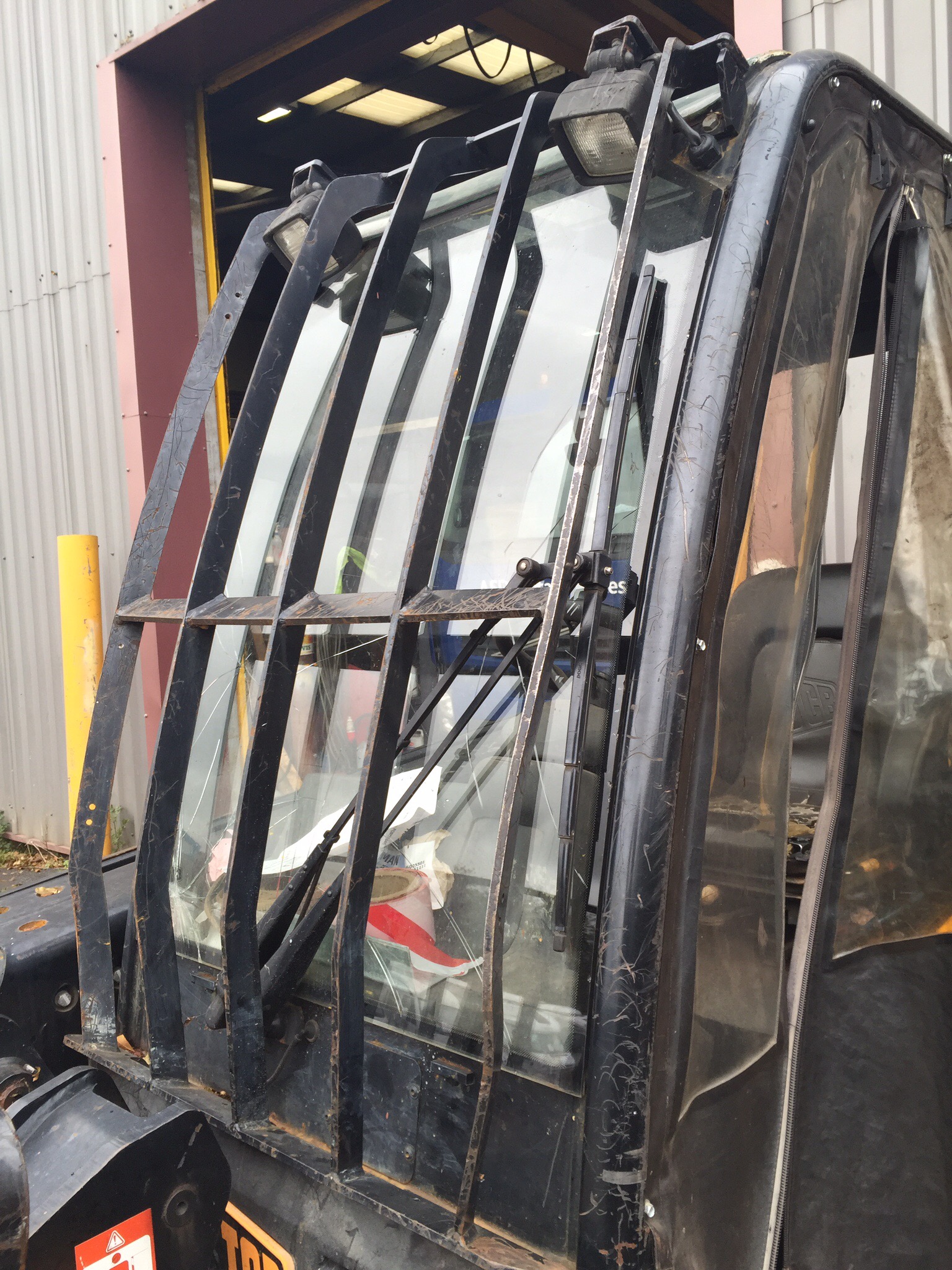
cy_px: 635
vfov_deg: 61.7
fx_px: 1063
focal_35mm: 29
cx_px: 476
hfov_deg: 48.2
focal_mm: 4.15
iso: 32
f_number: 2.2
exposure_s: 1/120
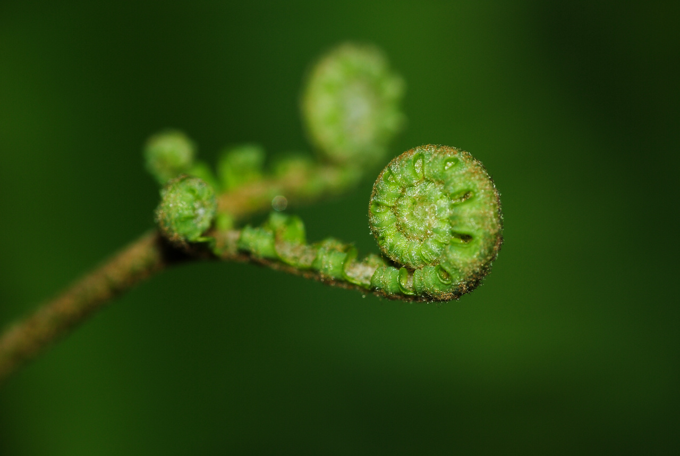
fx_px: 3461
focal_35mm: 183
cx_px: 340
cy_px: 228
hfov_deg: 11.2
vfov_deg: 7.5
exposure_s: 1/100
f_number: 13
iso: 100
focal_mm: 122
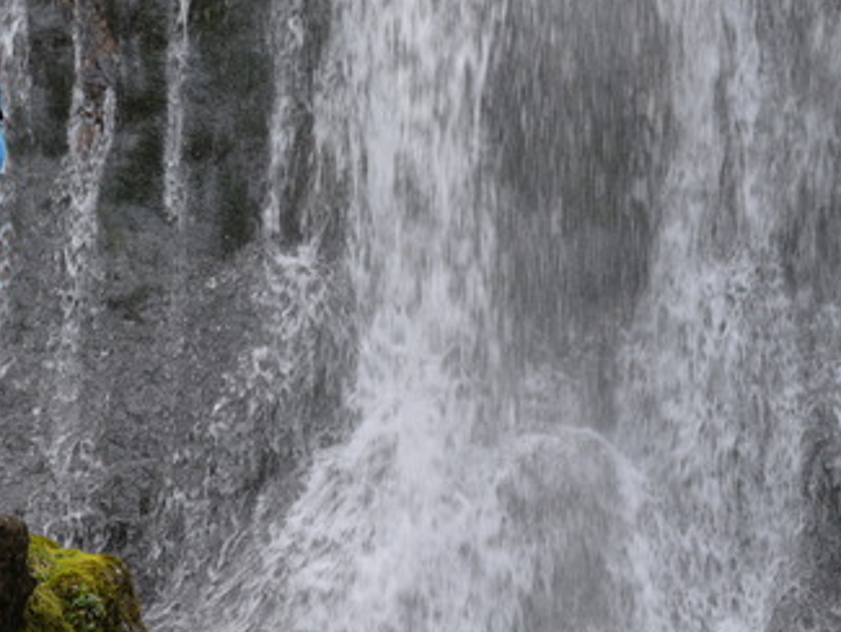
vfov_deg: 3.2
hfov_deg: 4.2
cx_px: 10
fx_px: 11374
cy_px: 80
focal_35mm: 468
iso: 560
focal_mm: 240
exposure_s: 1/90
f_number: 5.6
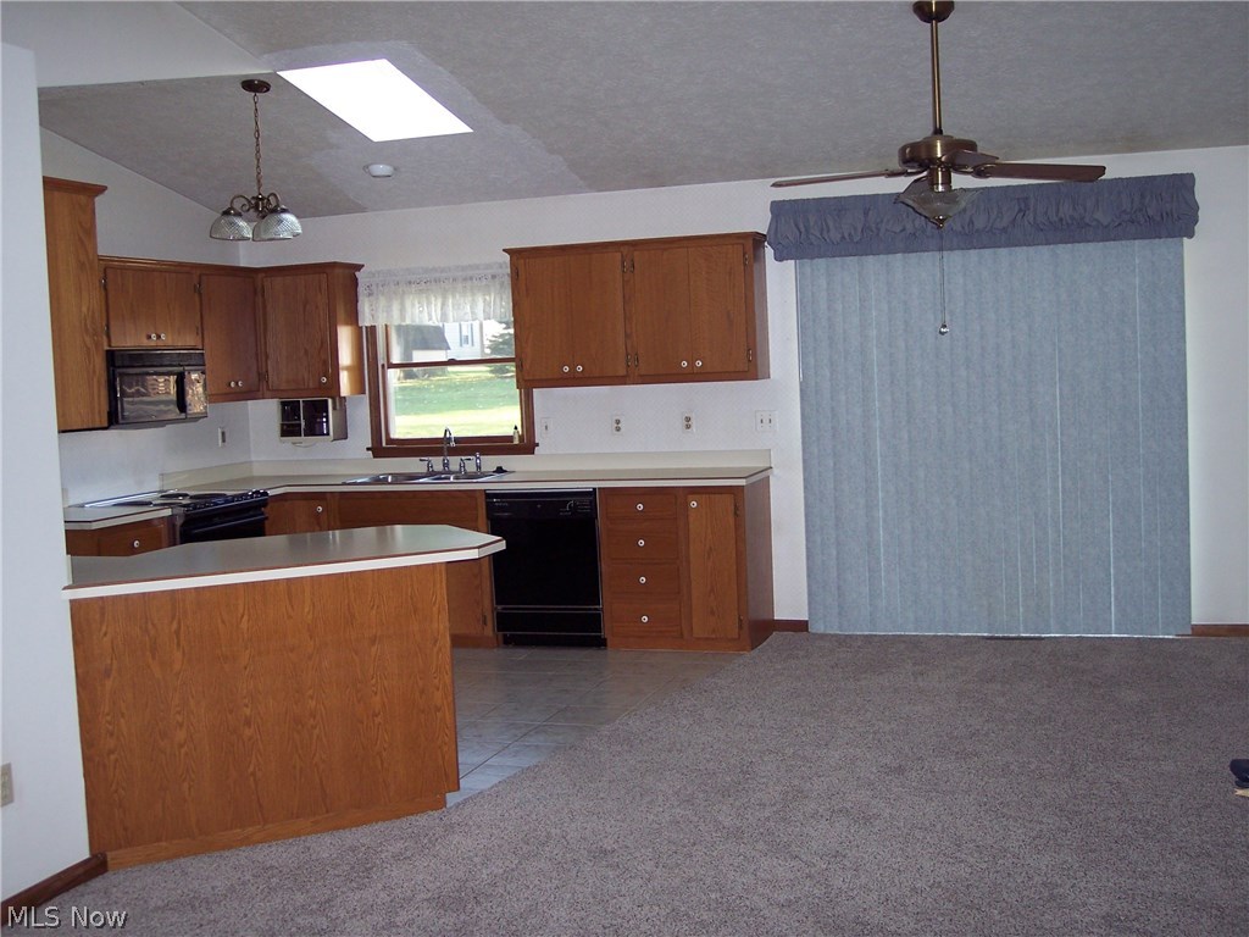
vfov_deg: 36.8
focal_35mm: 39
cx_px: 624
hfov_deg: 47.9
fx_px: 1407
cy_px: 468
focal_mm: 8
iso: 140
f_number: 2.8
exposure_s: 1/60
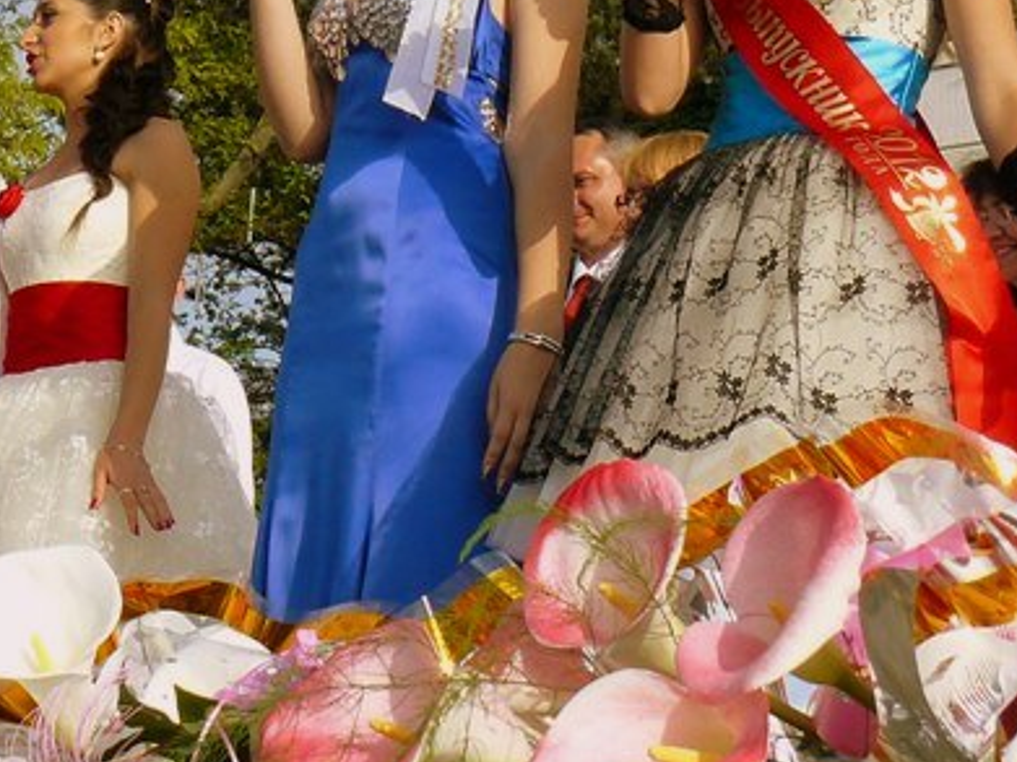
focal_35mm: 90
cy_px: 166
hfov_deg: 21.7
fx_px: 2643
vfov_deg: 16.3
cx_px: 351
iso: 100
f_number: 5.6
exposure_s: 1/320
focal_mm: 9.2
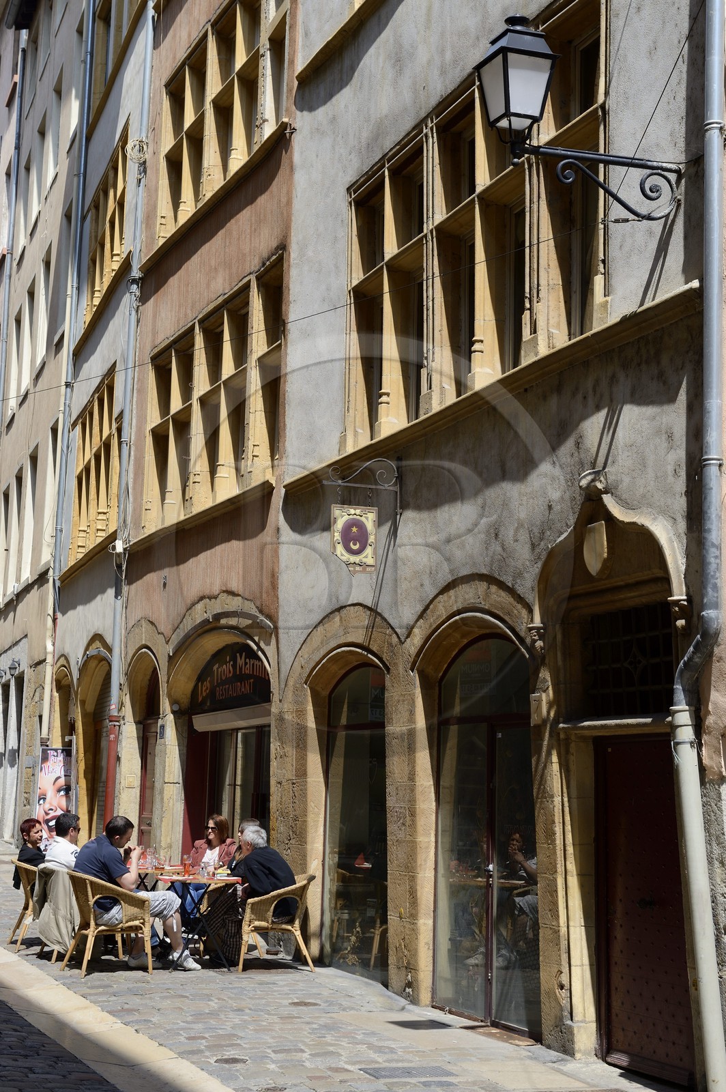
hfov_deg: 24.2
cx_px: 363
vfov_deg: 35.7
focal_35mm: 56
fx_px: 1697
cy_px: 546
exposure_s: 1/250
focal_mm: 56
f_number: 8
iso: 200
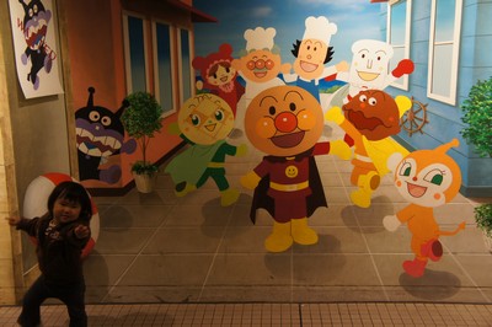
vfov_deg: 29.8
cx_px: 246
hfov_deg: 43.6
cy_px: 164
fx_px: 614
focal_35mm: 45
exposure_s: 1/50
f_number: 4
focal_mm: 30
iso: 800
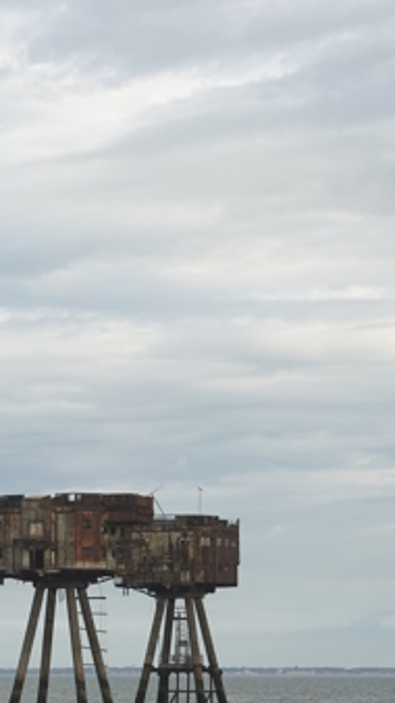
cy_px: 469
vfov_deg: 14.6
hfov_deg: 8.2
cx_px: 15
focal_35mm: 147
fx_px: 2739
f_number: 4
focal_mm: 24.79
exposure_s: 1/640
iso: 100
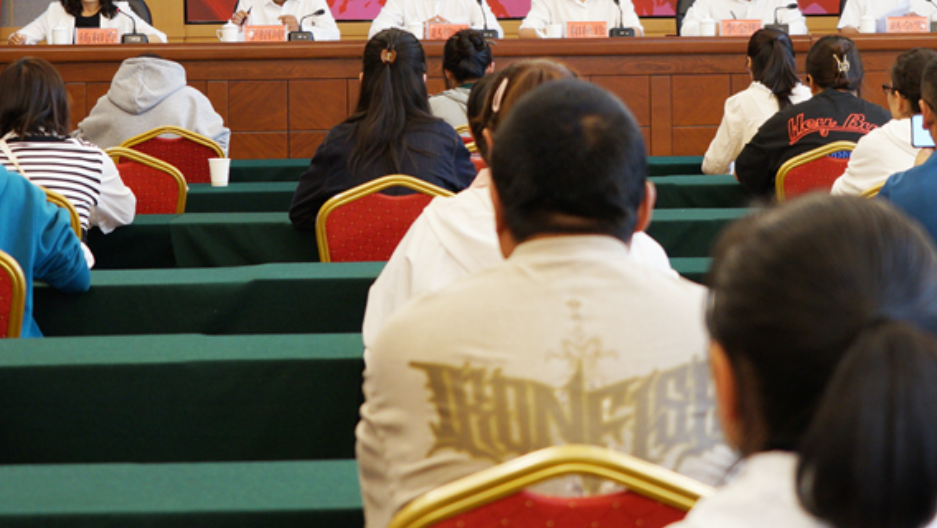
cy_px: 12
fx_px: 2858
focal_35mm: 115
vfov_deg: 10.5
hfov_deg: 18.6
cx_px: 543
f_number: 4.5
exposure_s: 1/60
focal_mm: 52
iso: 400
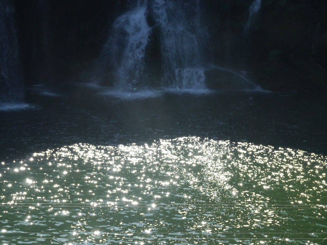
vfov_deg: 11.1
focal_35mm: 134
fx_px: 1266
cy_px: 122
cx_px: 164
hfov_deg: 14.7
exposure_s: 1/1000
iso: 800
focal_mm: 67
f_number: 8
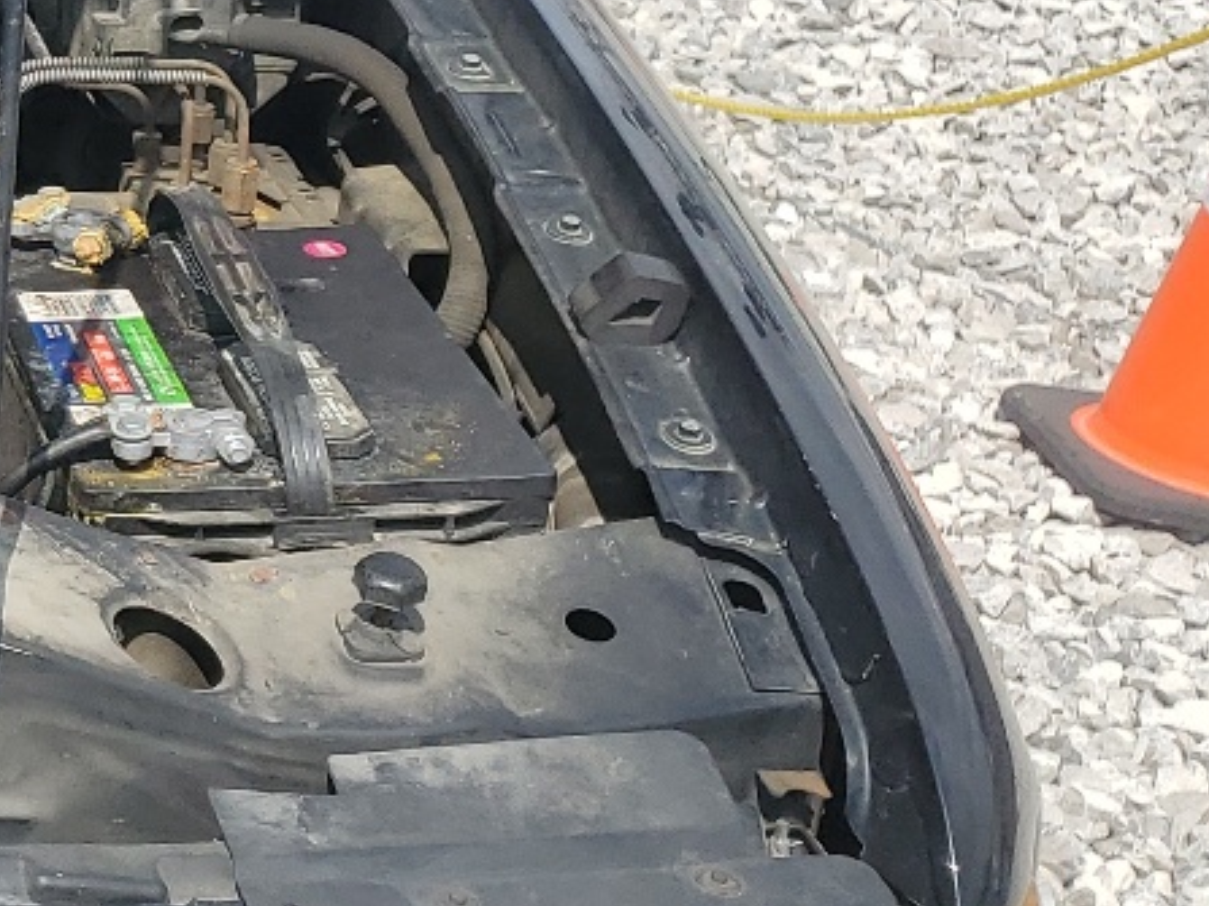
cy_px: 195
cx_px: -925
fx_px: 3247
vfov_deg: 15.8
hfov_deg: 17.4
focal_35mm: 93
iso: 50
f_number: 1.5
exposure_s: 1/3333
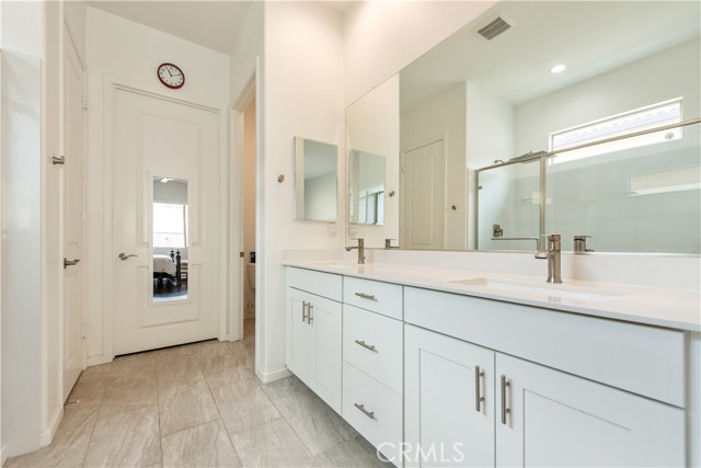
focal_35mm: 15
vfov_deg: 77.4
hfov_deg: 100.4
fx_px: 292
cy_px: 234
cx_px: 350
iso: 400
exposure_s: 1/100
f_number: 5
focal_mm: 15
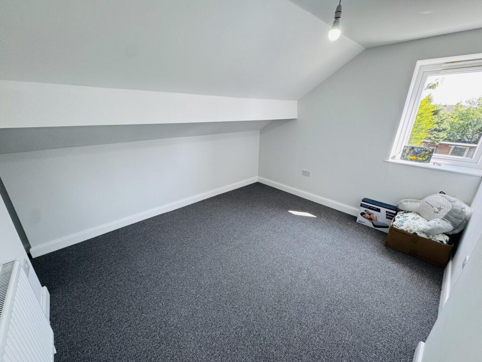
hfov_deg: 102.1
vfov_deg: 85.7
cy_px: 181
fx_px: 195
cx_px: 241
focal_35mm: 14
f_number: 2.2
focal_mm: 2.22
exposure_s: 1/100
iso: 80
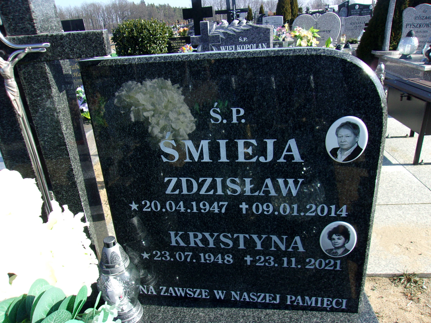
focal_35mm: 27
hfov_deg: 65.3
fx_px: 336
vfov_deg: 51.4
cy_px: 162
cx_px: 216
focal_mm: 4.9
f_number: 10.4
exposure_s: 1/42
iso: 80
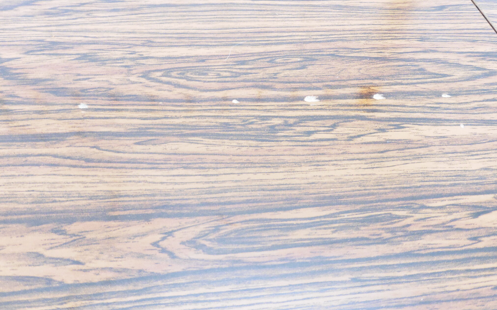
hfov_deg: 64.6
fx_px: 393
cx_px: 252
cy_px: 123
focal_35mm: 29
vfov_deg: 42.9
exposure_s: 1/30
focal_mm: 4.8
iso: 400
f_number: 3.4
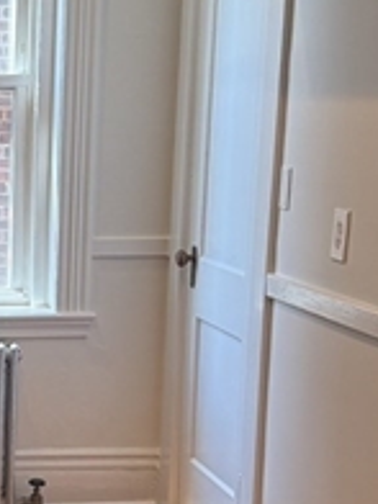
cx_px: -141
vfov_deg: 20.8
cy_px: 355
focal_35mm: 94
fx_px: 1369
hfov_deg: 14.9
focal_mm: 6.76
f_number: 1.78
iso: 125
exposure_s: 1/120
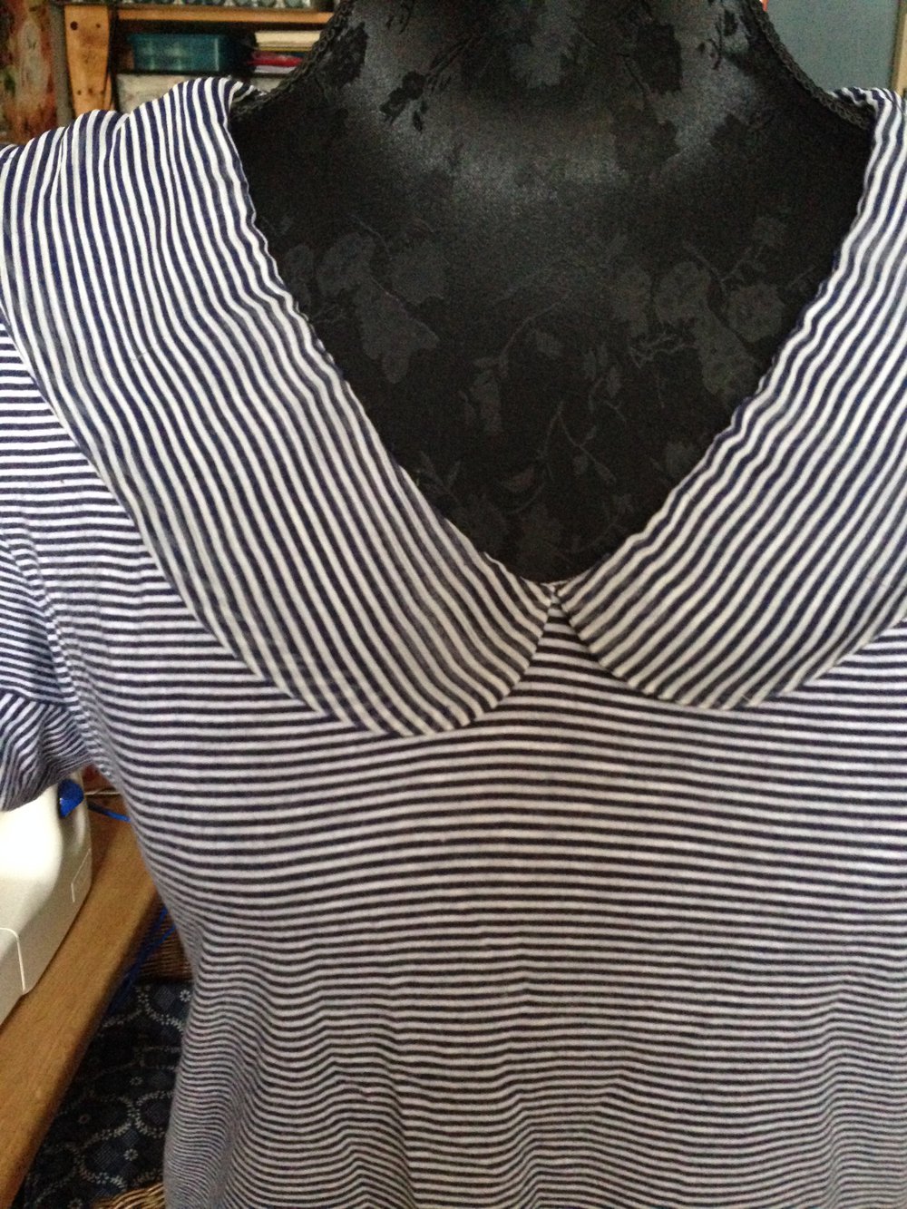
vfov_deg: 55.3
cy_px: 604
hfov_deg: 43.0
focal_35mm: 33
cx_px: 454
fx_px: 1153
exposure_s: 1/15
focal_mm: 4.12
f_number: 2.4
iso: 640
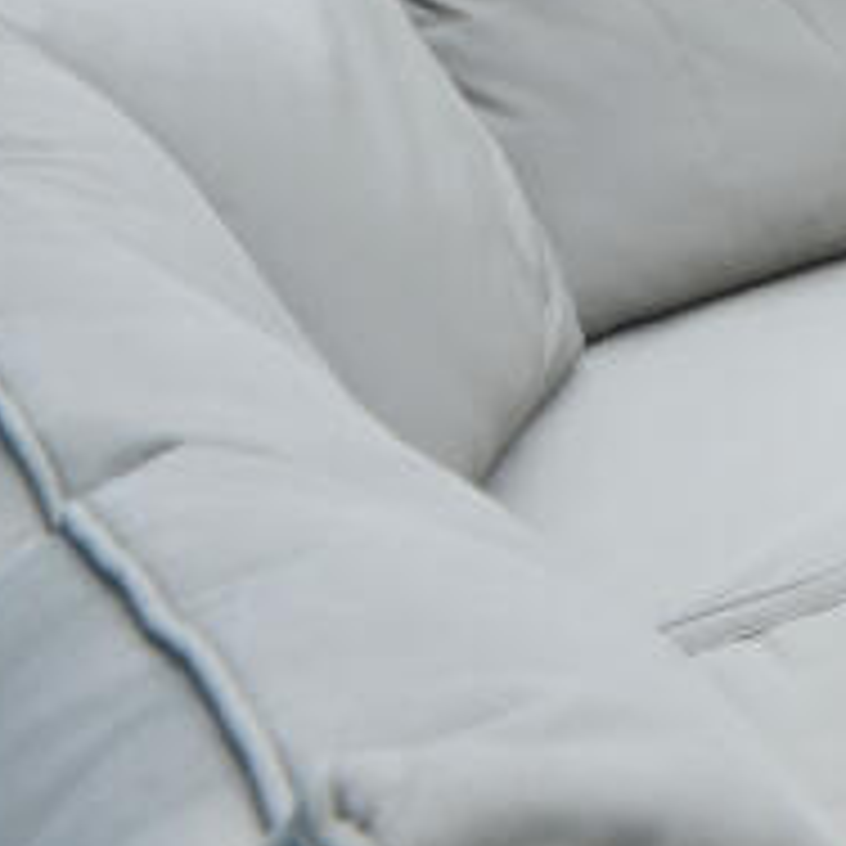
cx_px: 1840
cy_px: -290
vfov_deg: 21.0
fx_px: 2046
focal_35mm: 74
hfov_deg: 16.0
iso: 400
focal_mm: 16
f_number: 14
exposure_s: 1/25
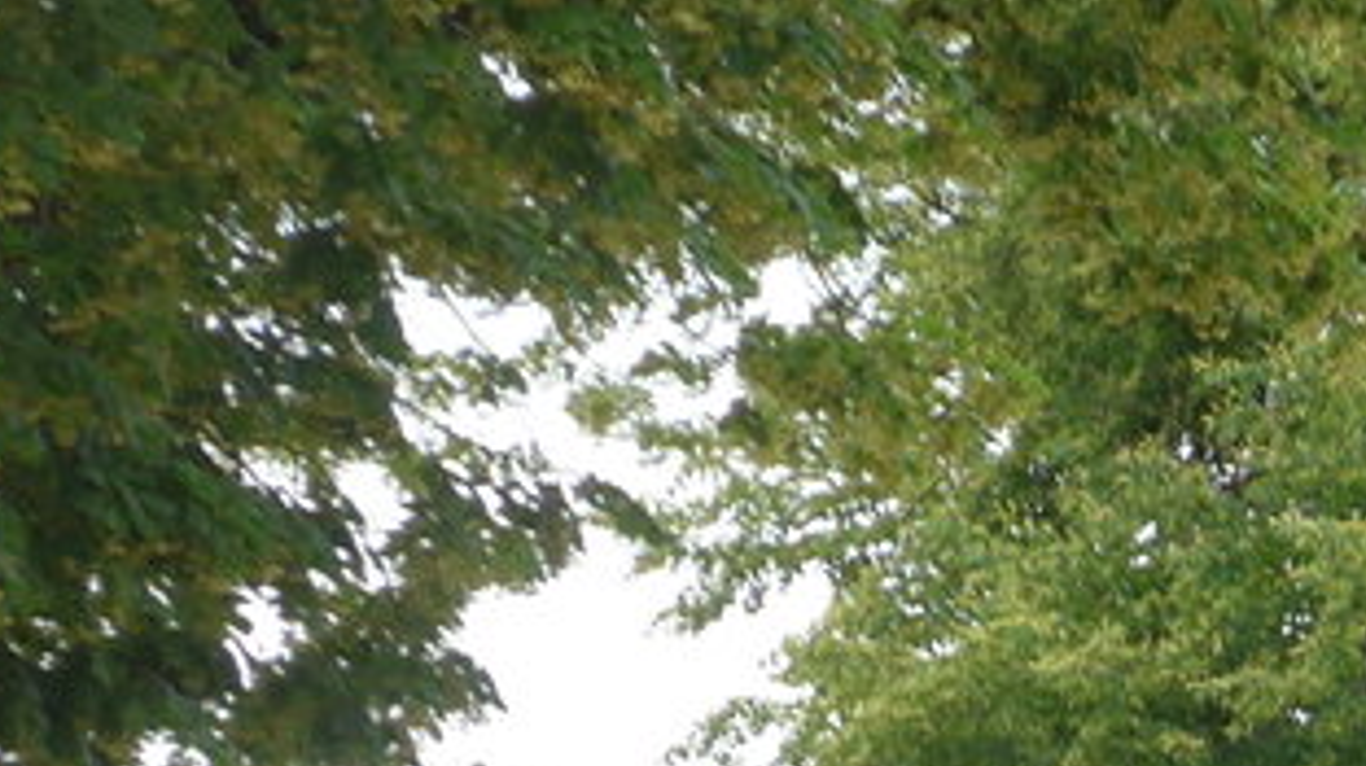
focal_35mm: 260
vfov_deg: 4.6
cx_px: 2141
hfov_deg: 8.1
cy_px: 1370
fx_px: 9411
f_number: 3.7
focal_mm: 12.7
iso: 80
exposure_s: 1/200
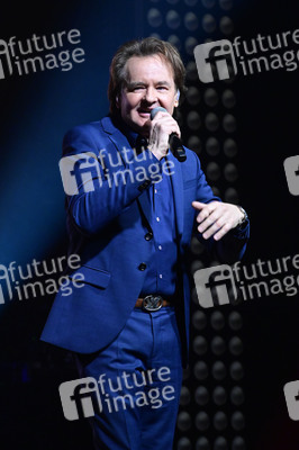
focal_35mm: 200
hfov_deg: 6.9
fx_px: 2496
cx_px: 150
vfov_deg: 10.3
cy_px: 225
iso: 8000
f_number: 10
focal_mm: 200
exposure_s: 1/320
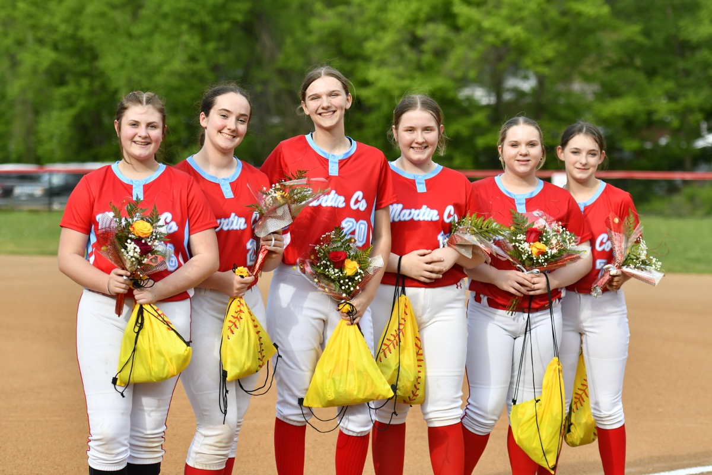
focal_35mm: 128
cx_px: 356
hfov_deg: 16.1
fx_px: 2521
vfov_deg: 10.8
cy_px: 238
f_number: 2.8
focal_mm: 85
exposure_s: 1/800
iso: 100
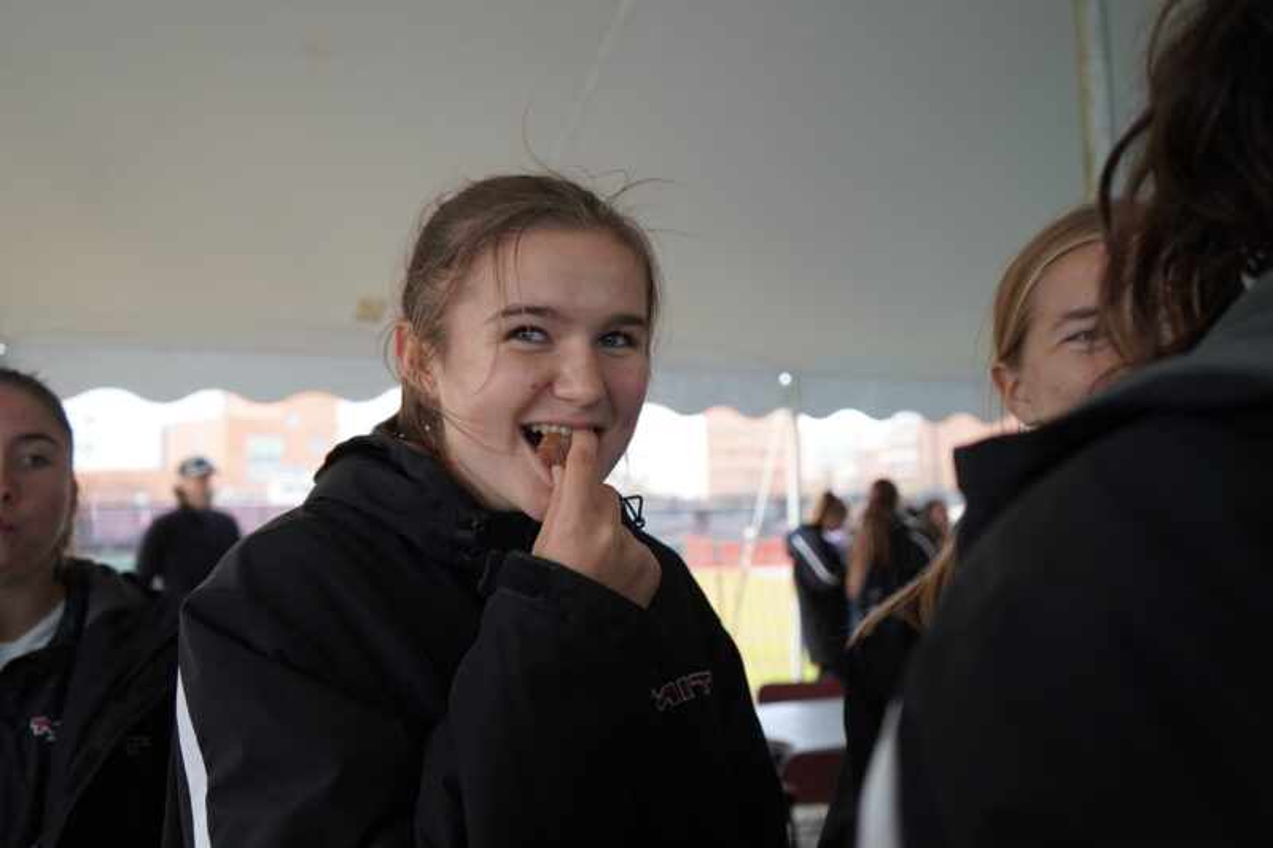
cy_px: 424
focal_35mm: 32
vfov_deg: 41.1
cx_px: 636
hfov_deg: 58.7
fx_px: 1131
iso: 500
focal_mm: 32
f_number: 4
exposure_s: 1/160
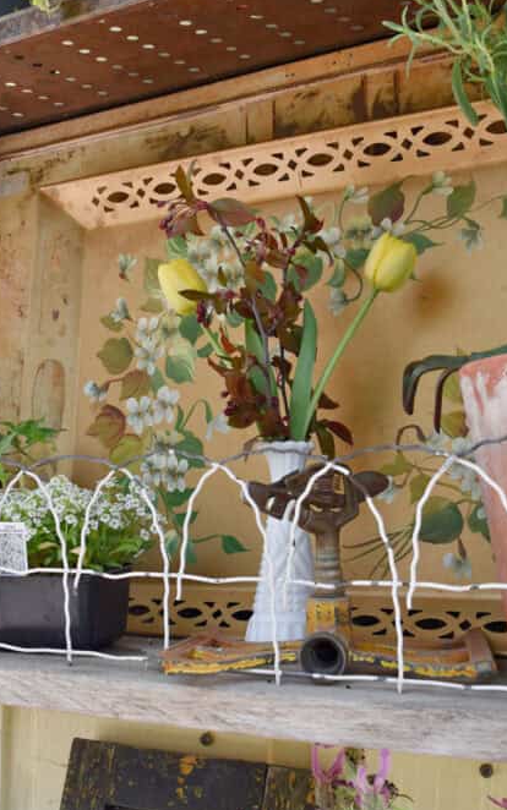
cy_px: 338
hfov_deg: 24.8
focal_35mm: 52
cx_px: 204
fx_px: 1149
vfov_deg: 38.8
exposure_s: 1/200
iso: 400
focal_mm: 22
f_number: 7.1
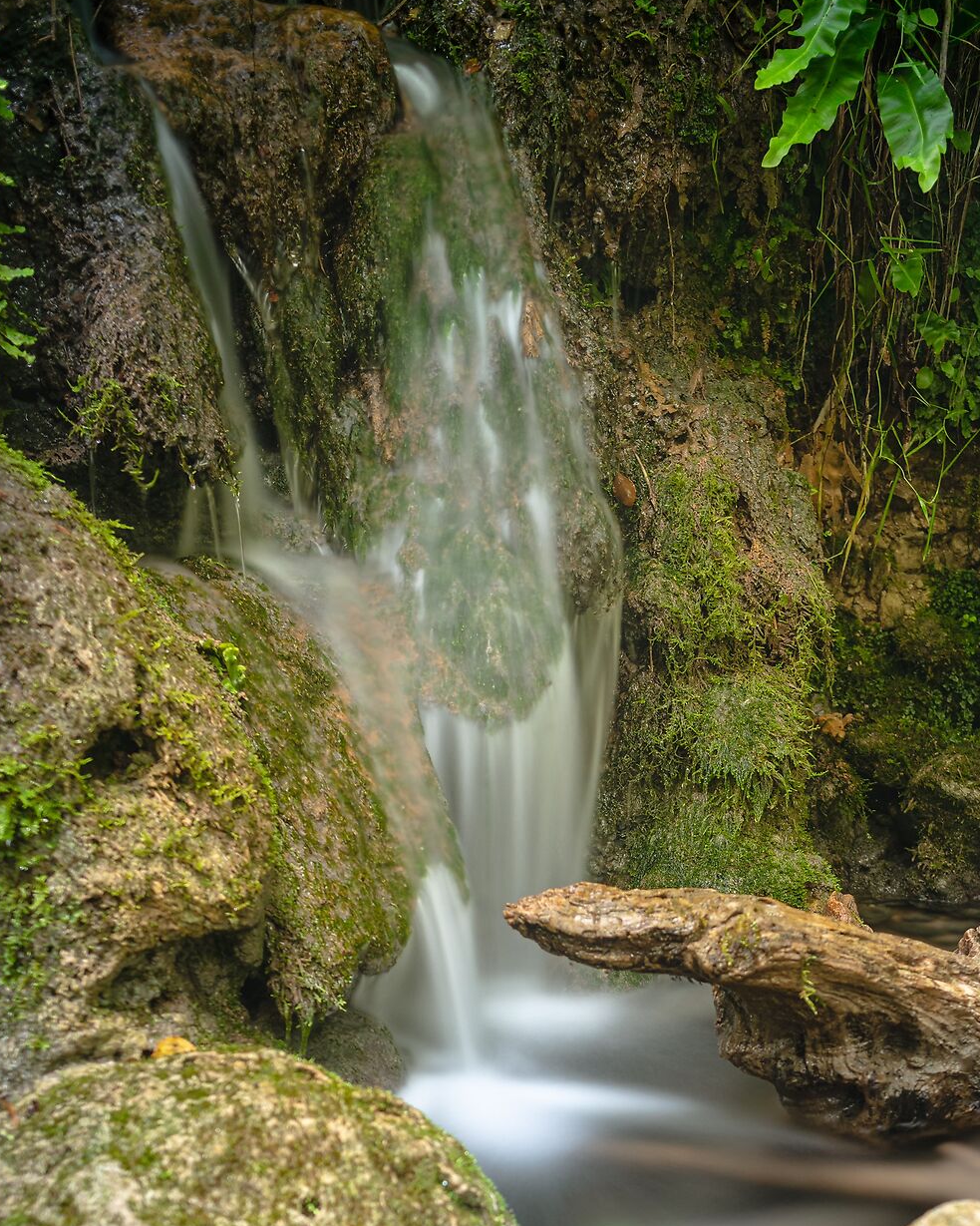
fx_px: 1595
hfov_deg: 33.9
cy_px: 1182
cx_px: 629
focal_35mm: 44
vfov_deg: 38.1
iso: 100
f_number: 2.5
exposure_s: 30
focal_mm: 24
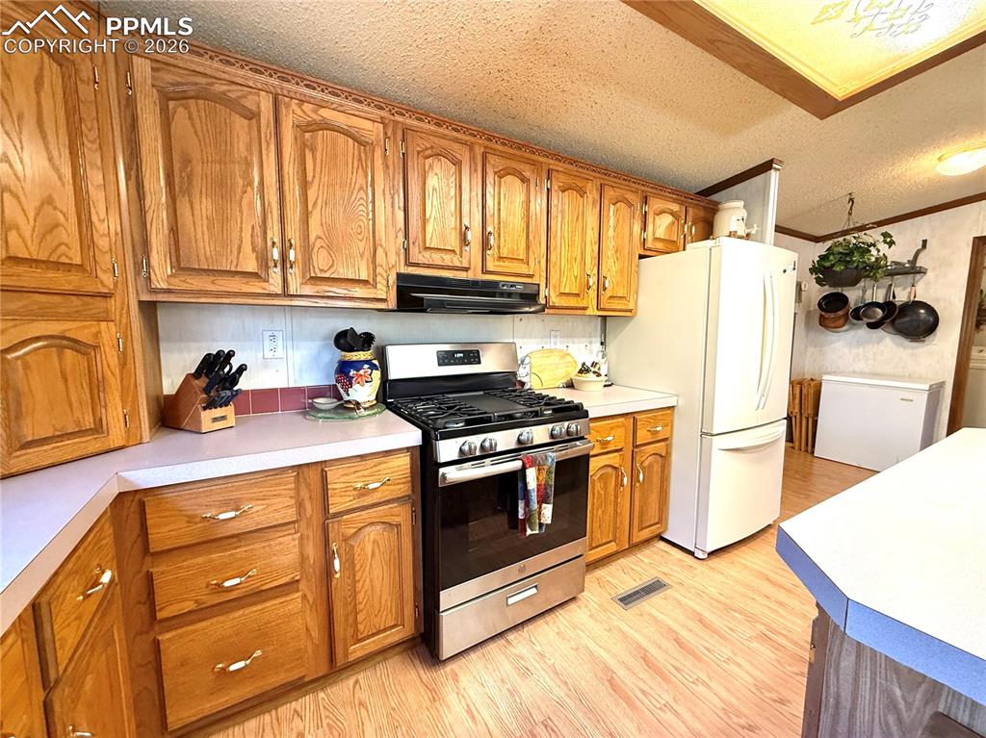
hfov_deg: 102.1
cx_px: 493
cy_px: 369
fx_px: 399
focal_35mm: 14
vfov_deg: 85.6
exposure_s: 1/60
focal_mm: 2.22
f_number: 2.2
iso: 320
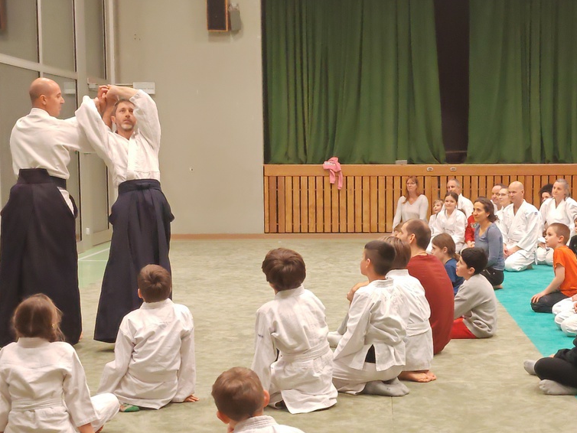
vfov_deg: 21.0
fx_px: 1167
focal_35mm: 70
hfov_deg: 27.6
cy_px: 245
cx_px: 396
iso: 1000
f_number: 1.6
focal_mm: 7.62
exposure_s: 1/140
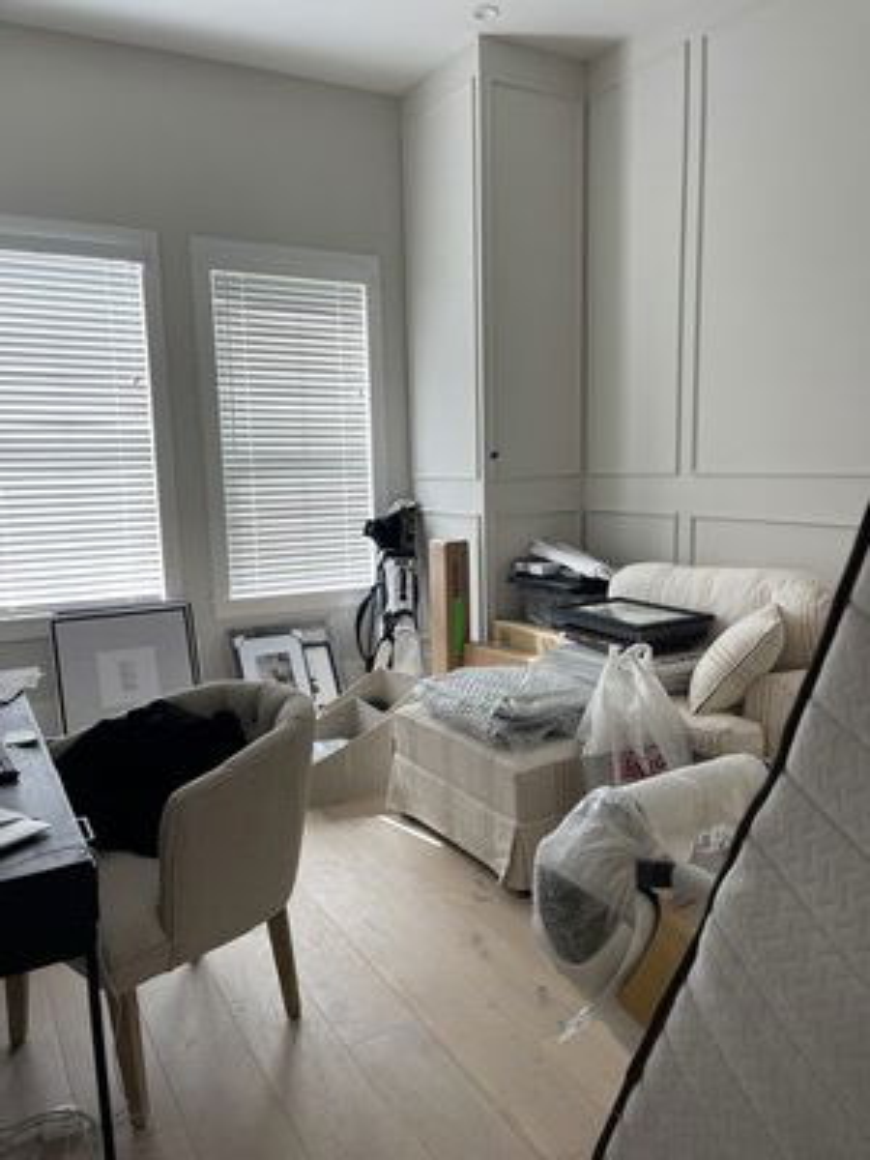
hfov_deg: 53.1
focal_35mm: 26
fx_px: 871
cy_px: 580
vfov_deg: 67.3
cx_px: 435
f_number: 1.6
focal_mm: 5.1
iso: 80
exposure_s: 1/121
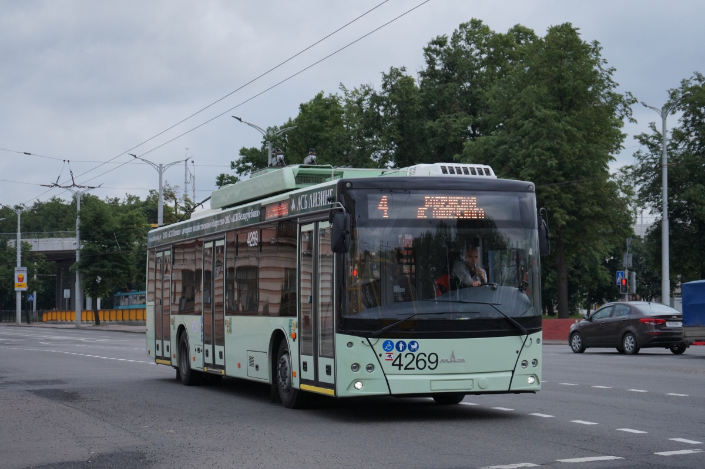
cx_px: 352
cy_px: 234
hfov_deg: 27.5
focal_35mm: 74
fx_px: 1439
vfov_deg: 18.5
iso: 640
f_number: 5.6
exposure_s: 1/1250
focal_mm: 49
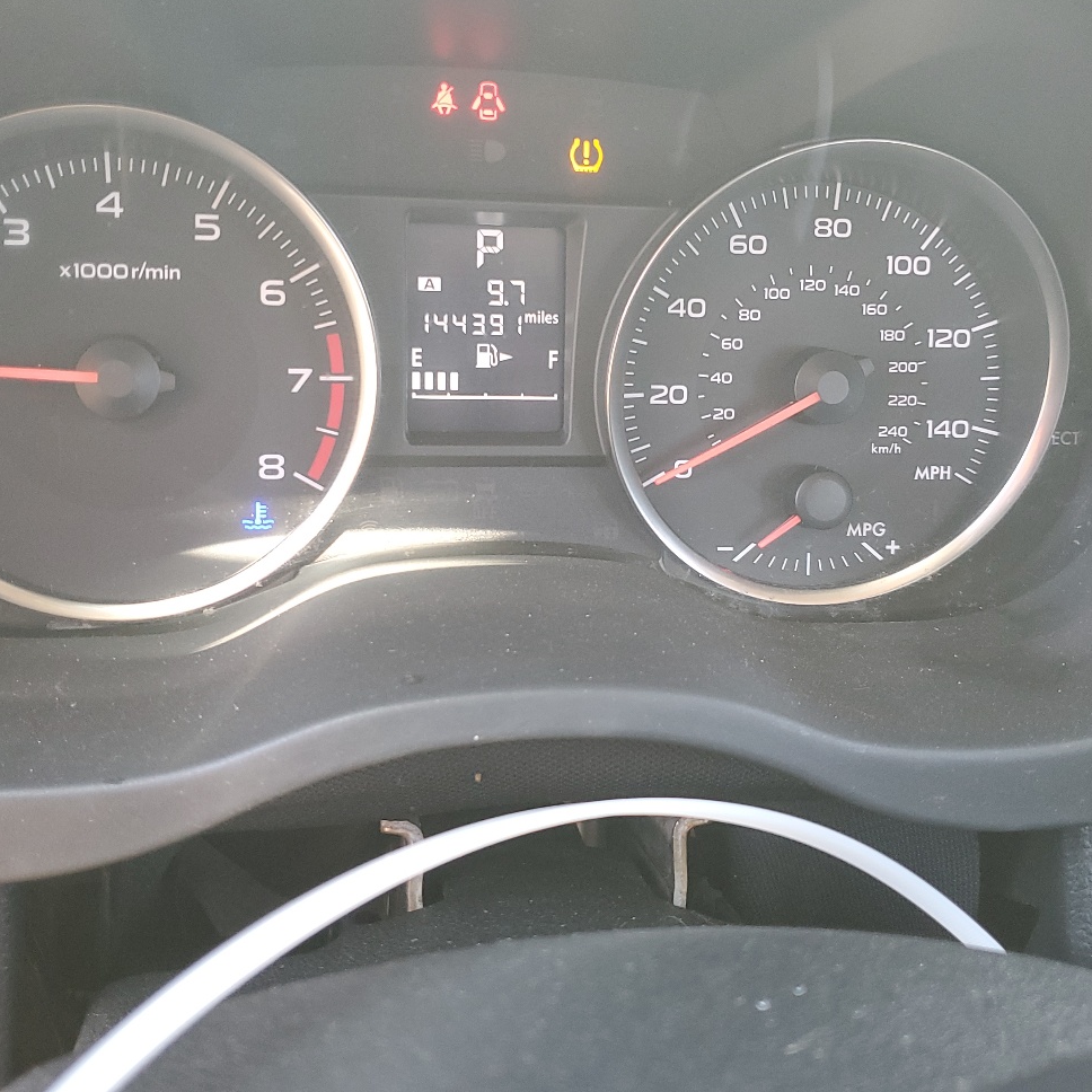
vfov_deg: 43.8
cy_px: 523
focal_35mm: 38
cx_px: 555
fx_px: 1356
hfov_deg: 43.9
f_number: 1.5
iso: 86
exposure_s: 1/60.2
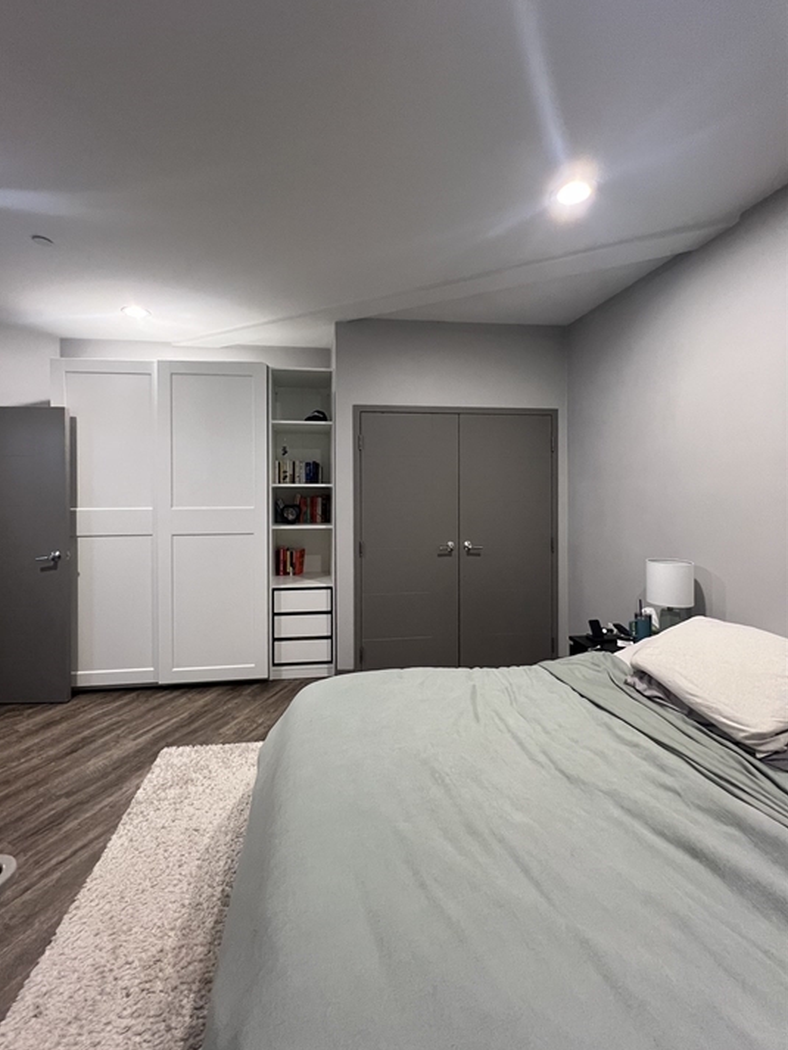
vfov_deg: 101.9
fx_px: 425
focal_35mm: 14
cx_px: 365
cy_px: 495
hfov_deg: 85.6
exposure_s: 1/60
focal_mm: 1.57
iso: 320
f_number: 1.8
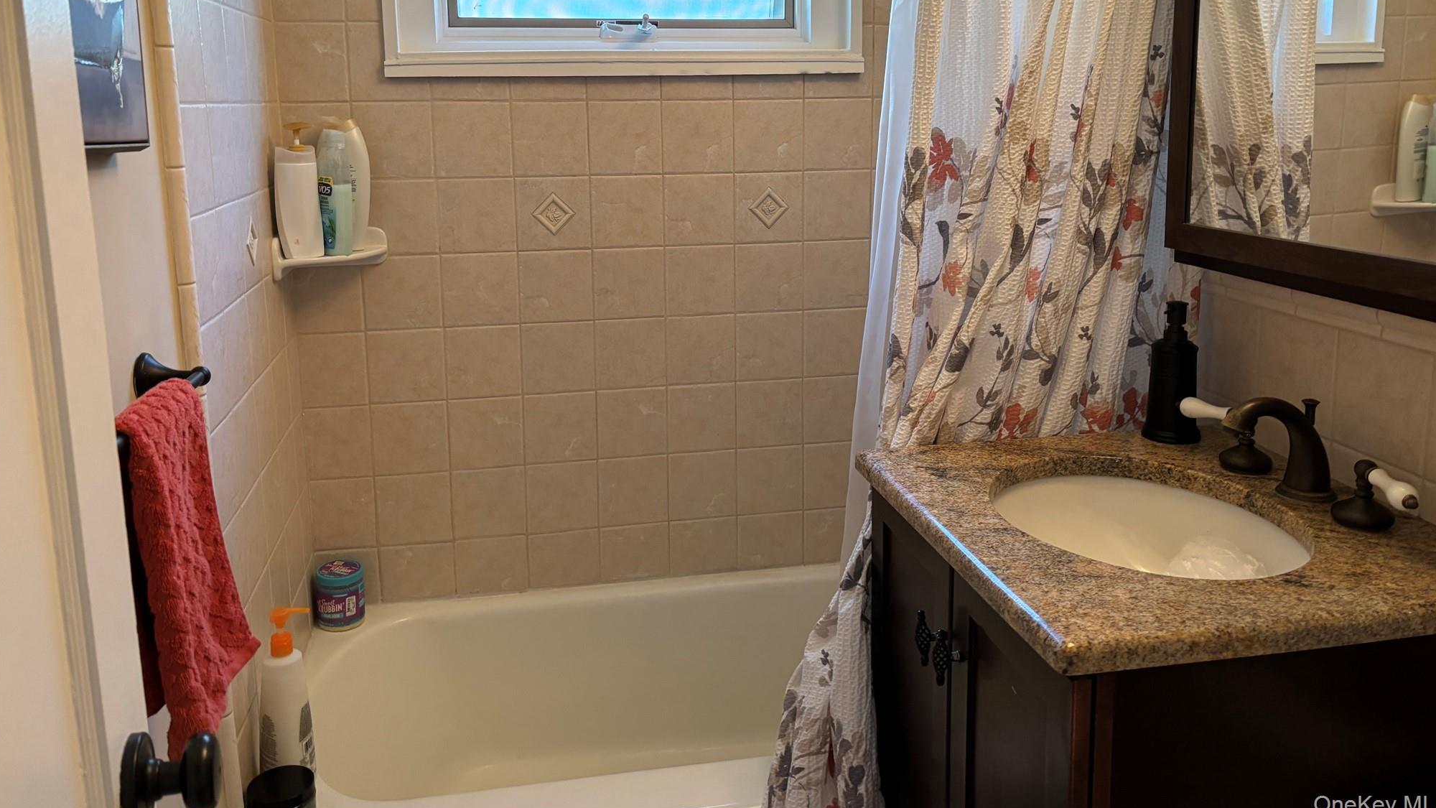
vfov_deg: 39.7
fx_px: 1104
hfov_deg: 66.1
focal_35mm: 29
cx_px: 724
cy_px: 270
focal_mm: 5.96
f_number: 1.6
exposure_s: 1/60
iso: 250
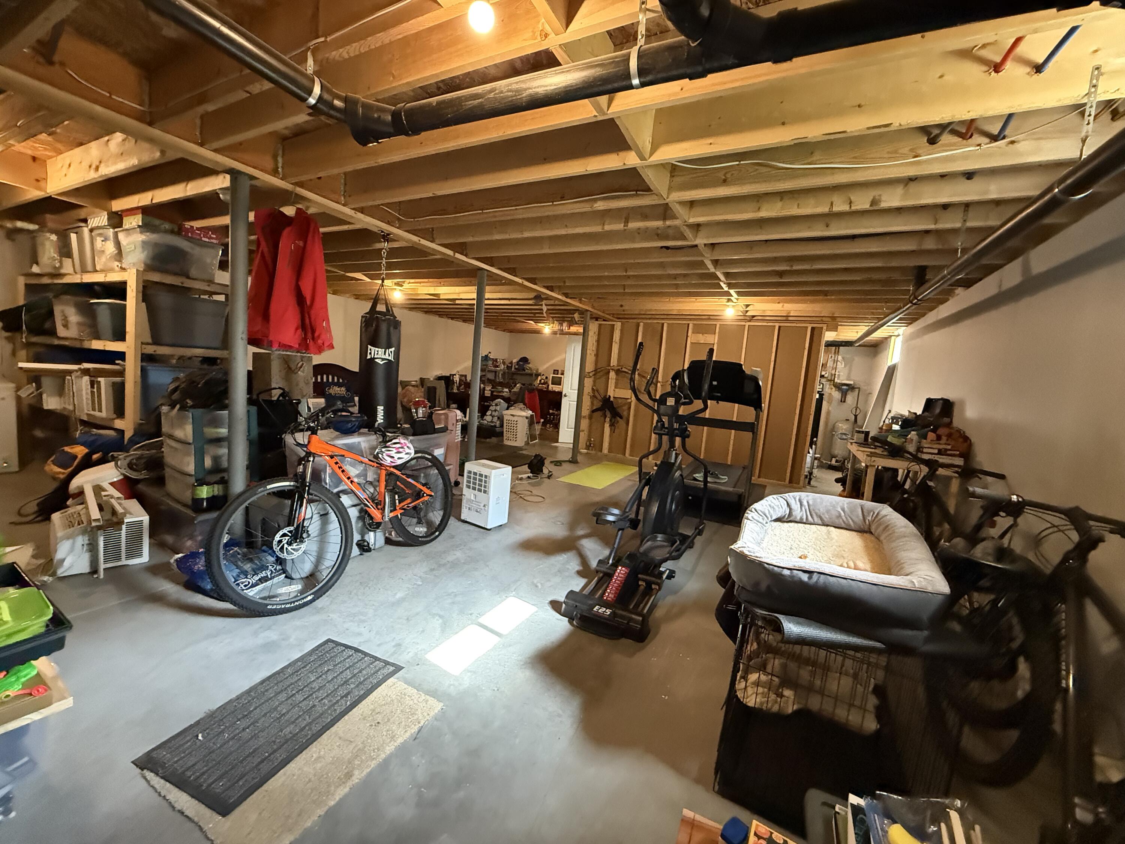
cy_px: 422
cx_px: 562
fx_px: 455
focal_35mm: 14
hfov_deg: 102.1
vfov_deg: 85.7
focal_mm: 2.22
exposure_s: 1/60
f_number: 2.2
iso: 1250
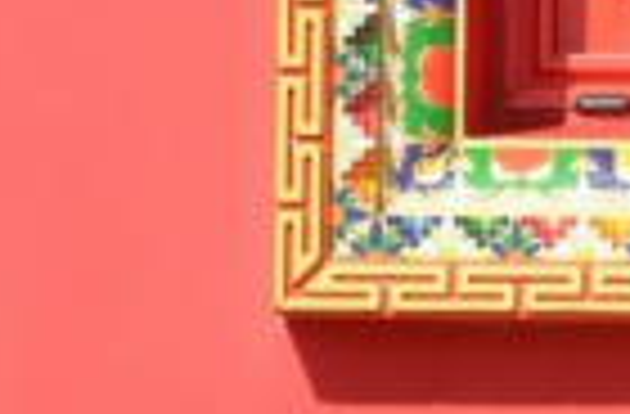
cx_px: 1224
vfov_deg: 1.6
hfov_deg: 2.4
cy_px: -734
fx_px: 14983
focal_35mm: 860
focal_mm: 100
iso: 125
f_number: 5.6
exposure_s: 1/500
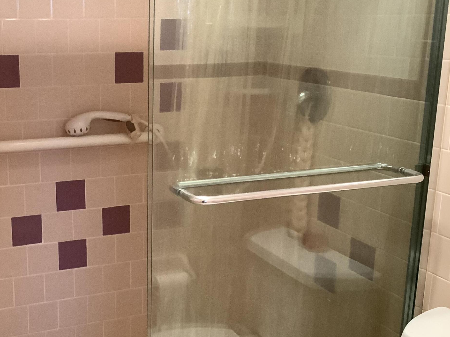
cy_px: 166
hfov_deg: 38.7
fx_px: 624
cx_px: 114
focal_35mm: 48
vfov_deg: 30.3
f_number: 2.4
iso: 200
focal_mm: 3.3
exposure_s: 1/60
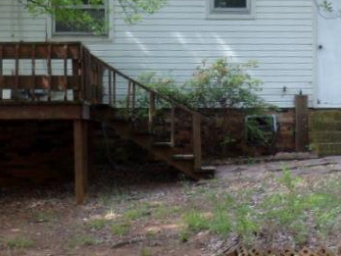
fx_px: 1044
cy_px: 68
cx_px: 201
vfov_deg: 13.9
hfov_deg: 18.5
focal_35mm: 106
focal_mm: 6.6
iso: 100
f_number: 3.8
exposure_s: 1/45
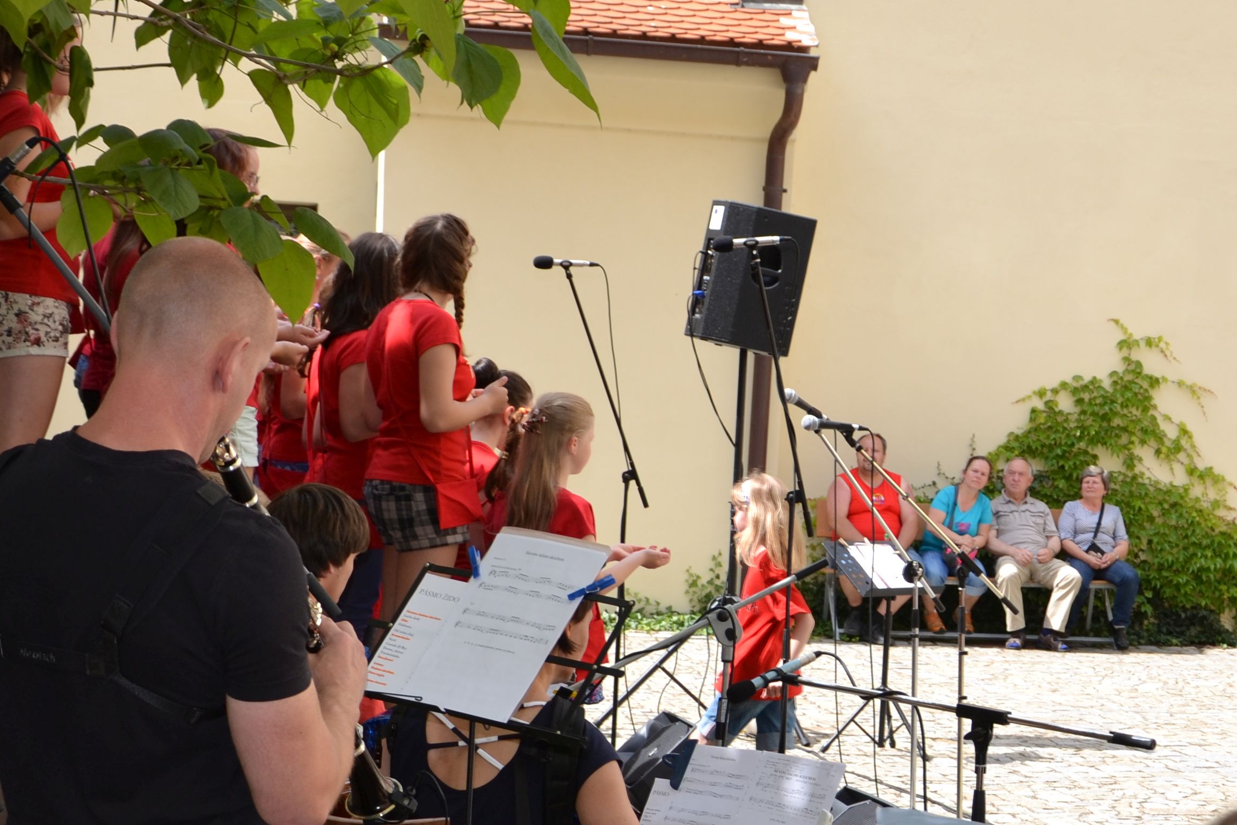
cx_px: 854
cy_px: 633
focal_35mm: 84
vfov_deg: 16.2
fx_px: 2886
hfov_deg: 24.0
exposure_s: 1/200
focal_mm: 28
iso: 100
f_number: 5.6
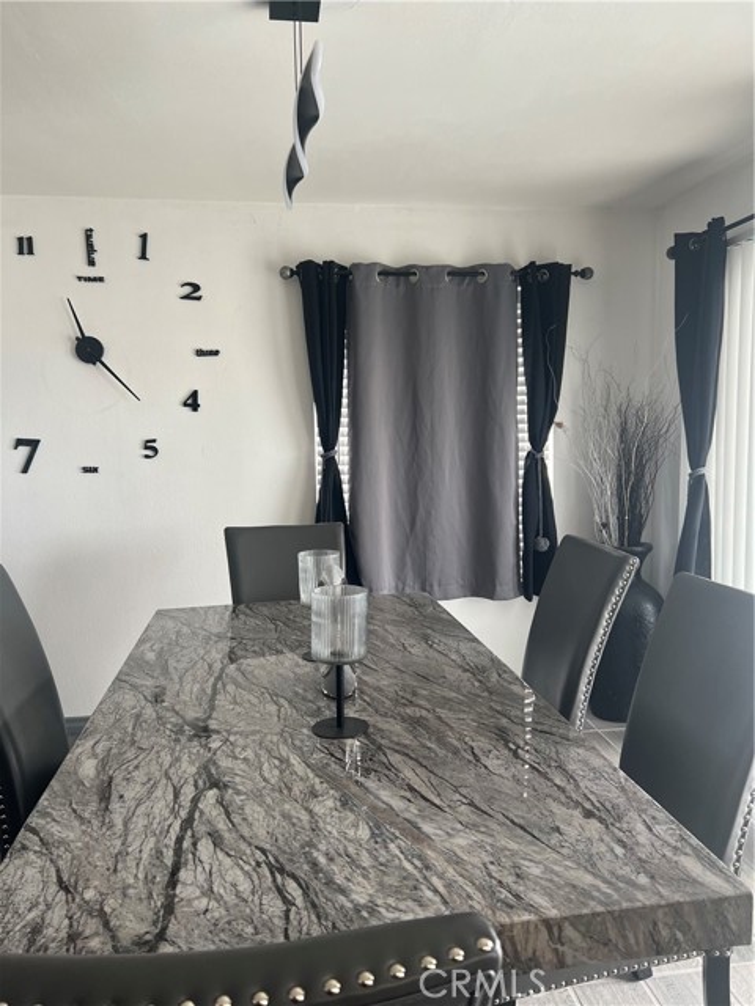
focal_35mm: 26
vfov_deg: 67.3
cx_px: 378
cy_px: 503
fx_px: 756
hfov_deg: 53.1
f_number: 1.5
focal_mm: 5.7
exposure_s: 1/121
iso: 80
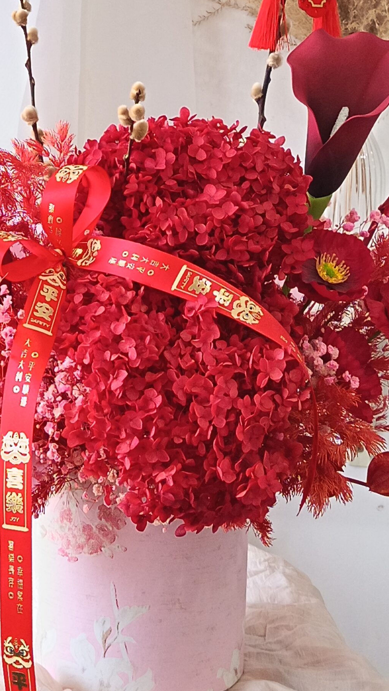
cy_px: 248
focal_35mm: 74
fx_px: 1357
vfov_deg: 28.5
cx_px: 139
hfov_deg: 16.3
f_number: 3.5
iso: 738
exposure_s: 1/50
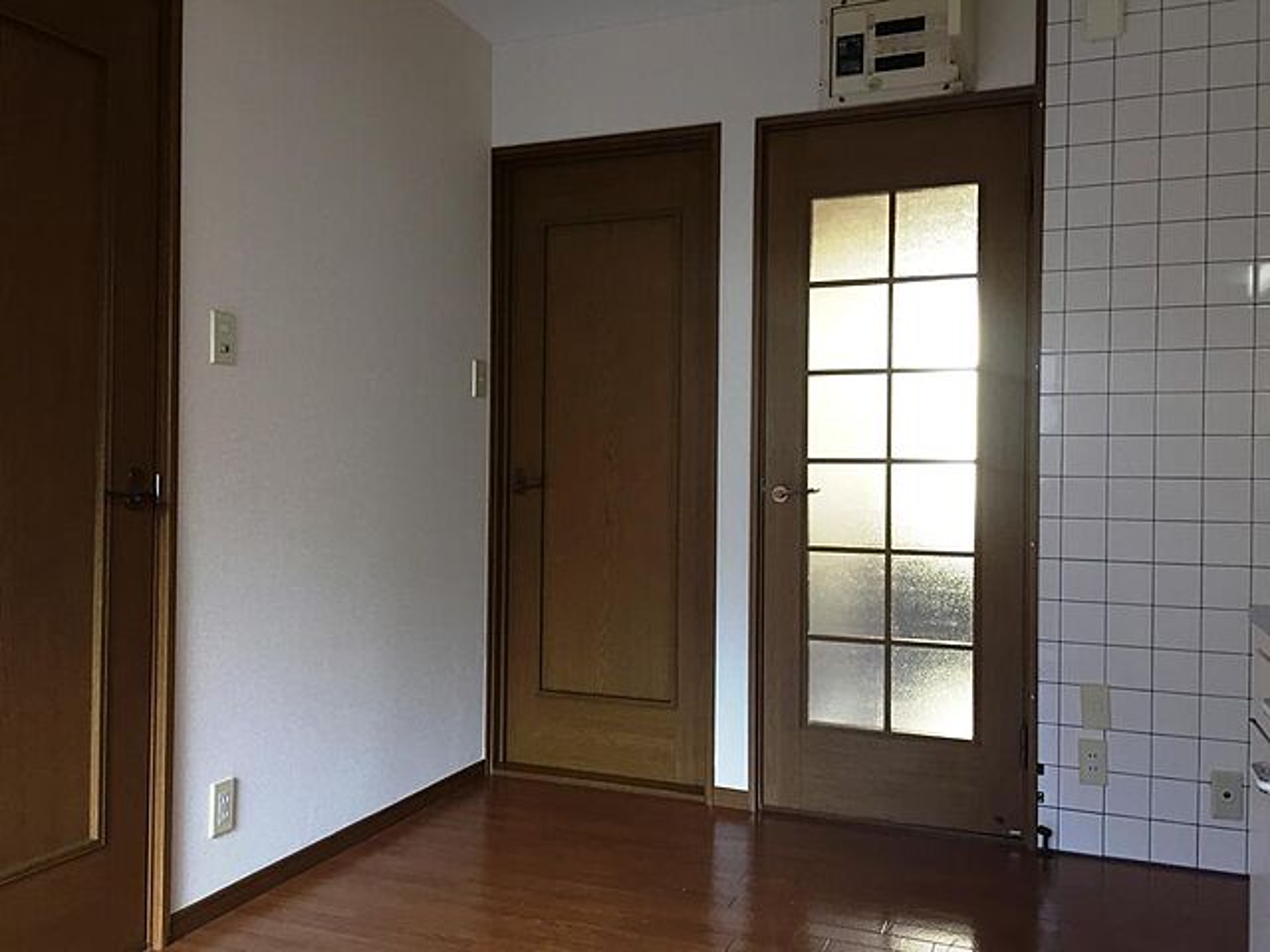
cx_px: 635
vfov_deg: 48.2
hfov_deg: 61.7
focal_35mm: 29
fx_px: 1064
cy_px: 476
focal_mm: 4.15
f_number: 2.2
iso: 80
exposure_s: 1/30
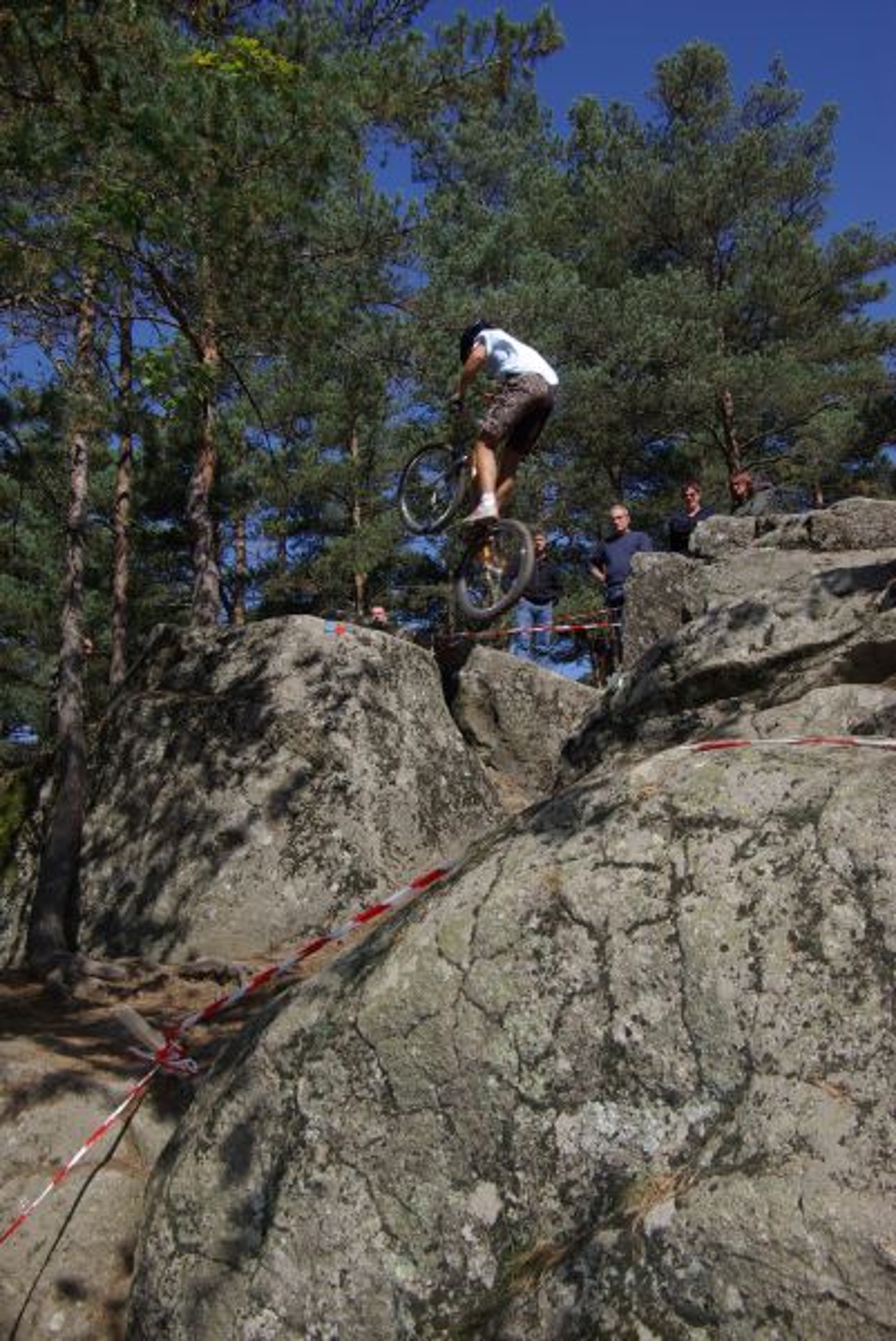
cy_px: 670
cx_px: 448
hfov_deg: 43.7
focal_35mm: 30
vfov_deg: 61.9
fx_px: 1118
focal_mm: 20
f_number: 9.5
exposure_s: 1/180
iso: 100
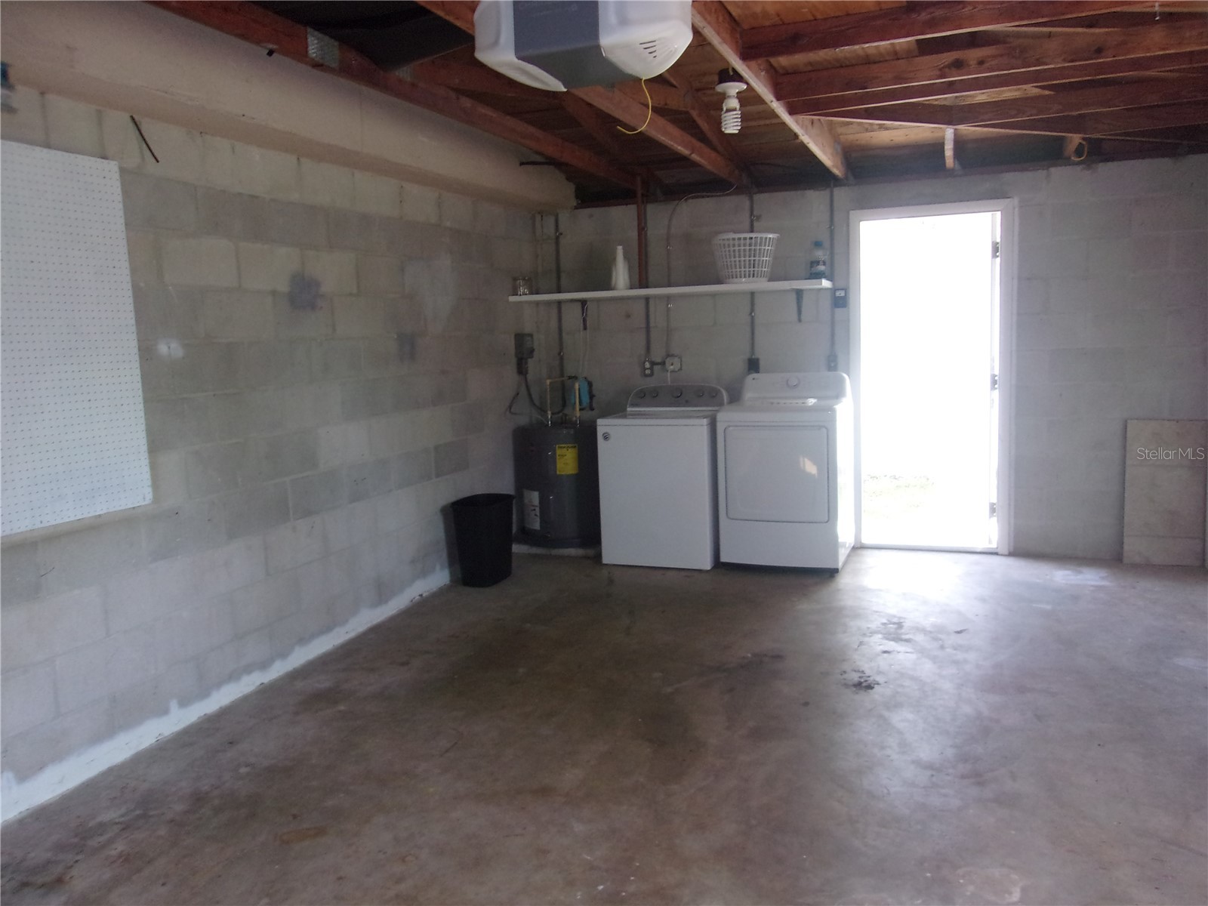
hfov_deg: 65.3
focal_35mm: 27
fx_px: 942
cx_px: 604
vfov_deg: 51.4
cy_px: 453
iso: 200
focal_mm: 4.9
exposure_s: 1/34
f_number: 3
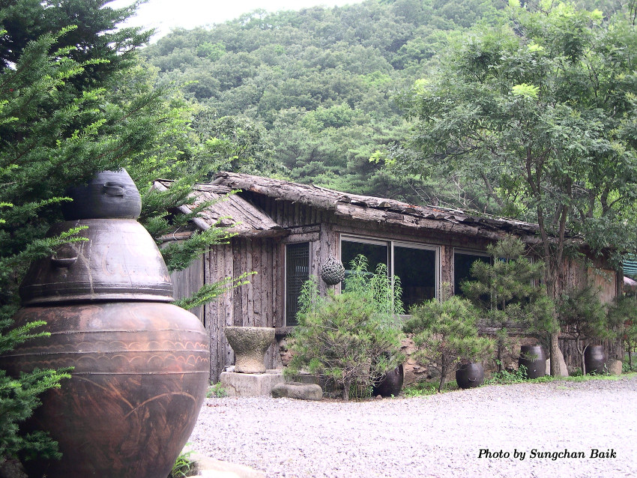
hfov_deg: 36.8
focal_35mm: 52
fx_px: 957
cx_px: 318
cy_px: 239
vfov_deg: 28.0
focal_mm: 11.1
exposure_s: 1/58.7
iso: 100
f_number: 3.2
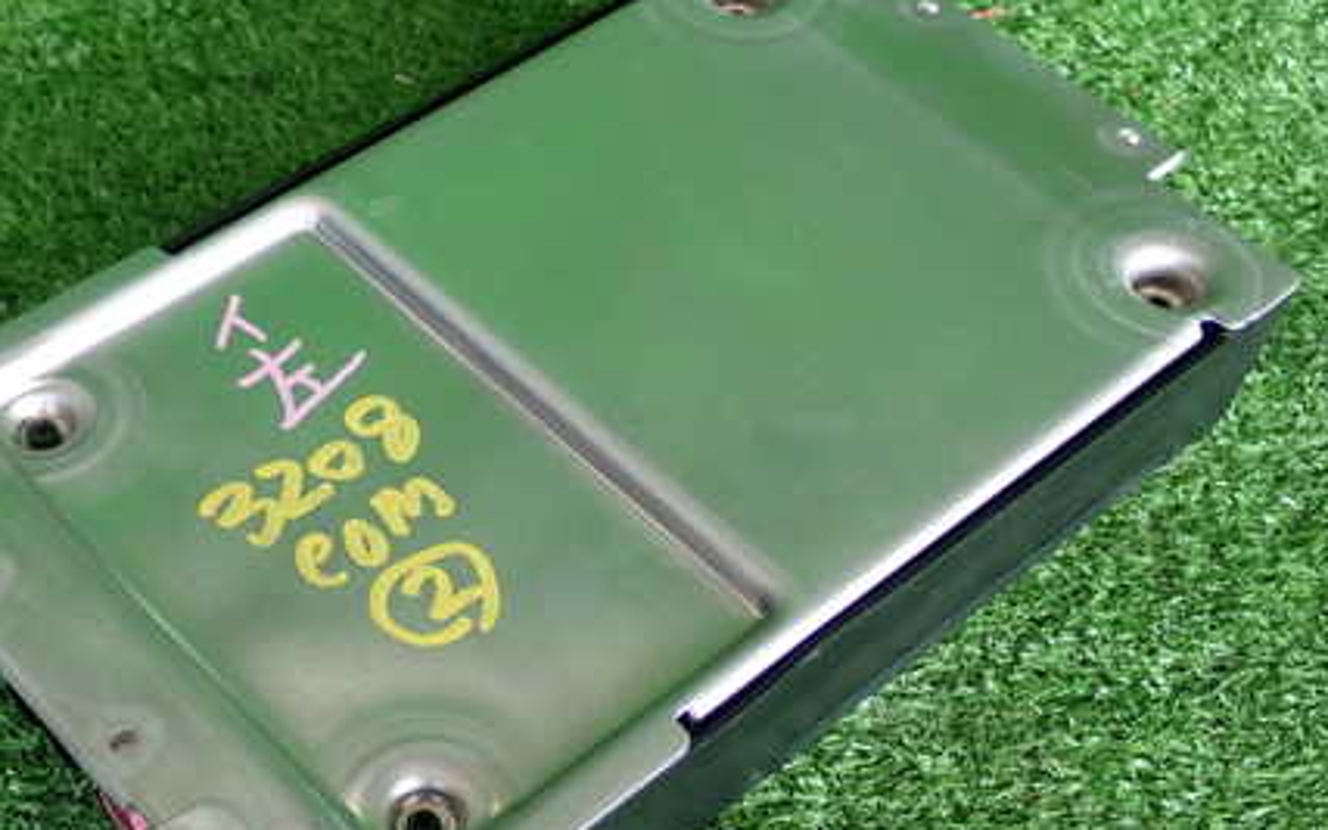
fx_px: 2208
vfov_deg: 21.3
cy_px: 473
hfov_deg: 33.3
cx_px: 482
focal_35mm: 61
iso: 200
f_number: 2.8
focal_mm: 7.31
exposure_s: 1/50
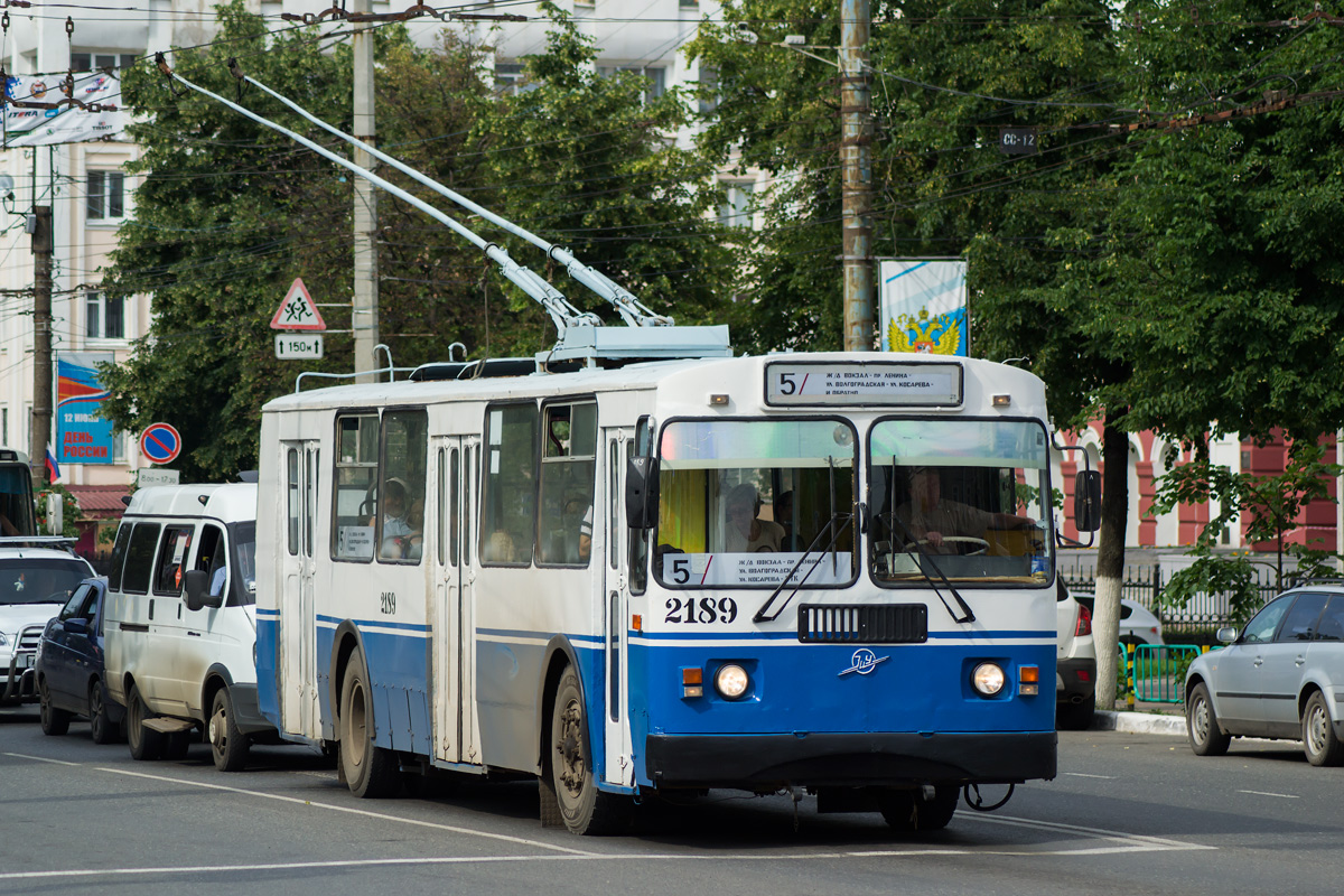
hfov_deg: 11.8
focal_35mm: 174
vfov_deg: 7.9
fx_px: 6495
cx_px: 672
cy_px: 448
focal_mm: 116
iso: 200
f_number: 6.3
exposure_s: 1/1000
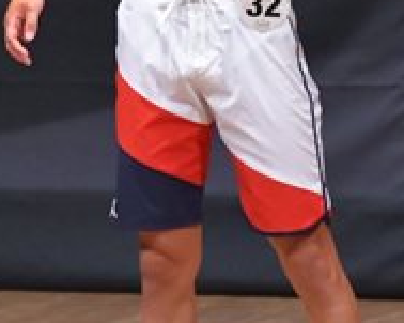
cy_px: -11
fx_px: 13134
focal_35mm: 1099
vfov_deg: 1.4
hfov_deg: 1.8
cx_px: 266
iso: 6400
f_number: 5.6
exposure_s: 1/400
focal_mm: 190
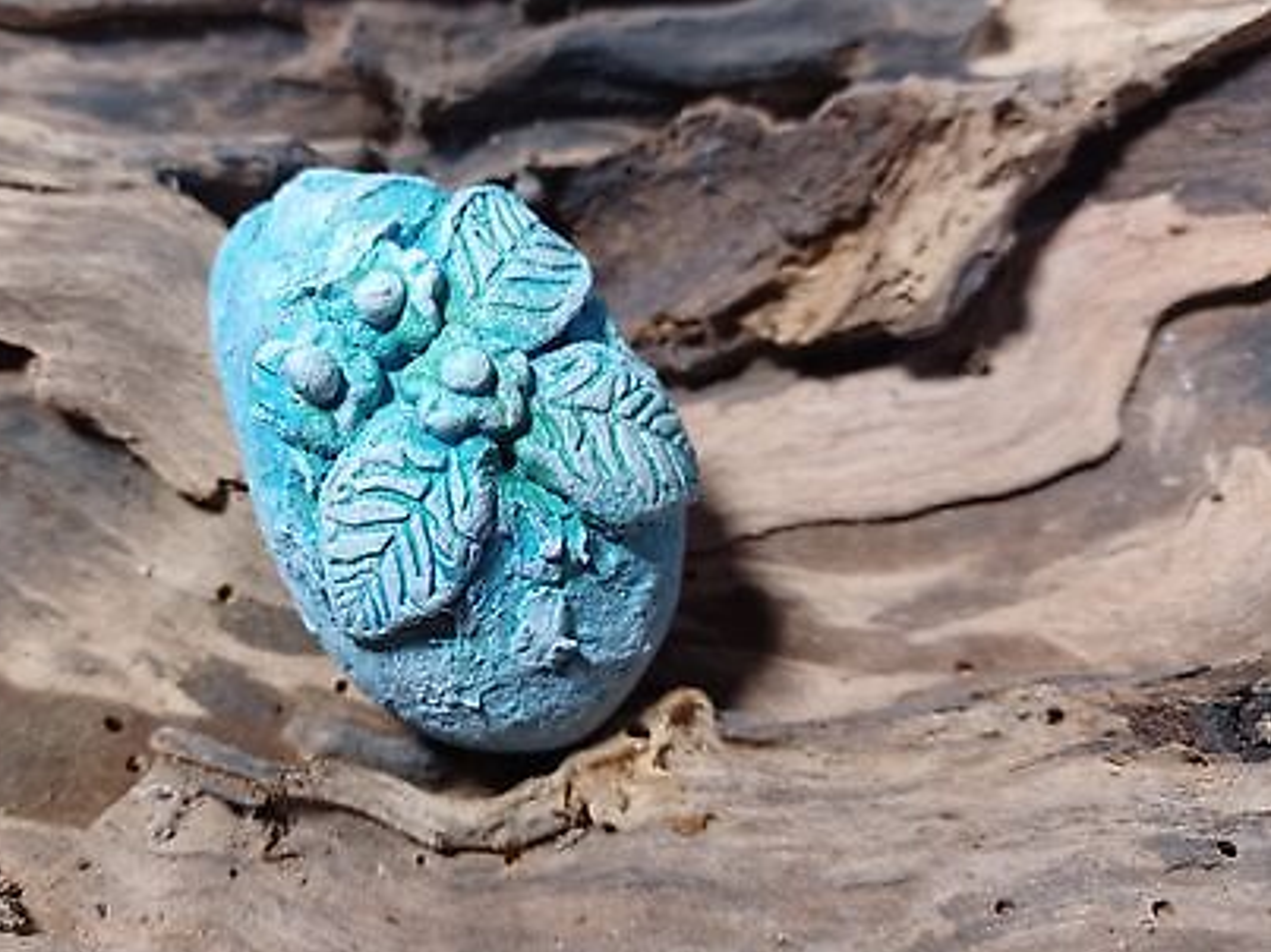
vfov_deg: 45.4
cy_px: 437
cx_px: 486
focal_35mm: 31
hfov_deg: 57.7
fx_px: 1138
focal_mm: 4.6
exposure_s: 1/33.3
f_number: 1.8
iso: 320
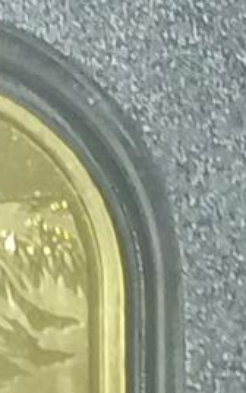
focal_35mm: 321
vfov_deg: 6.5
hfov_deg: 4.1
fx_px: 3436
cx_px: 208
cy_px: 364
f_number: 1.8
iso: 902
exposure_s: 1/33.3
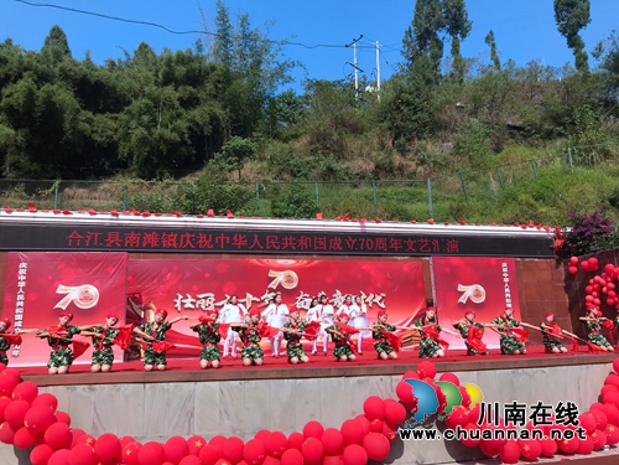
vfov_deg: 49.7
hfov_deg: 63.4
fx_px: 501
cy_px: 232
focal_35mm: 28
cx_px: 310
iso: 20
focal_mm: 3.99
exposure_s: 1/2227
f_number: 1.8
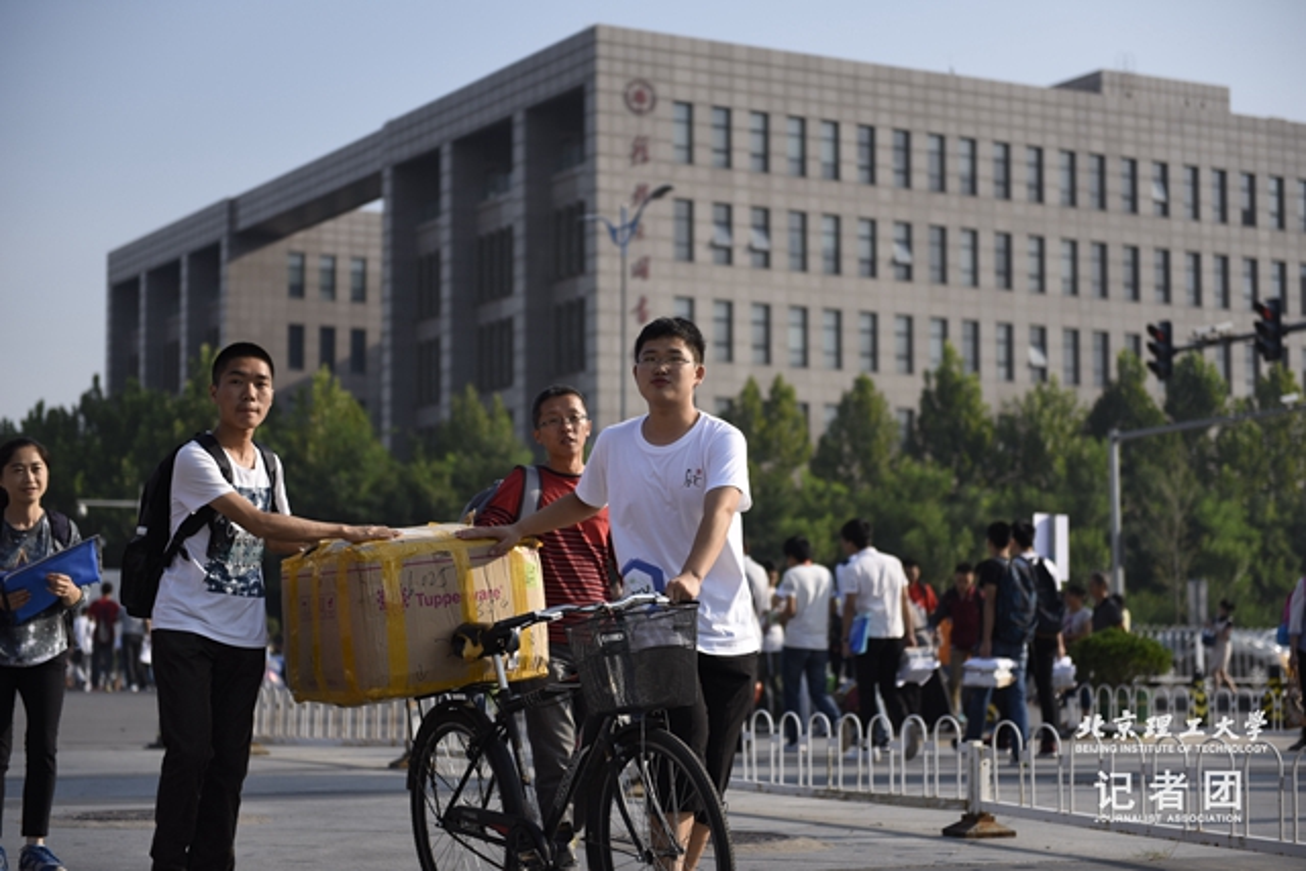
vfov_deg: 19.5
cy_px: 436
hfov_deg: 28.8
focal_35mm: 70
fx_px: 2540
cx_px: 653
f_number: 2.8
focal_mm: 70
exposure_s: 1/4000
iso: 250
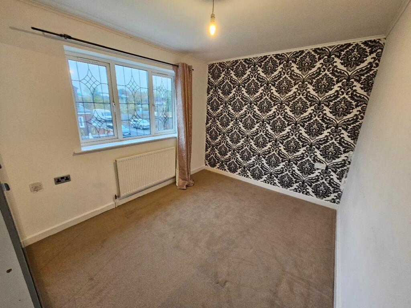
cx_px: 206
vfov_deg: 89.9
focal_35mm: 13
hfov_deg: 106.2
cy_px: 154
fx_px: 154
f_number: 2.2
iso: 500
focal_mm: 2.2
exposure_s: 1/33
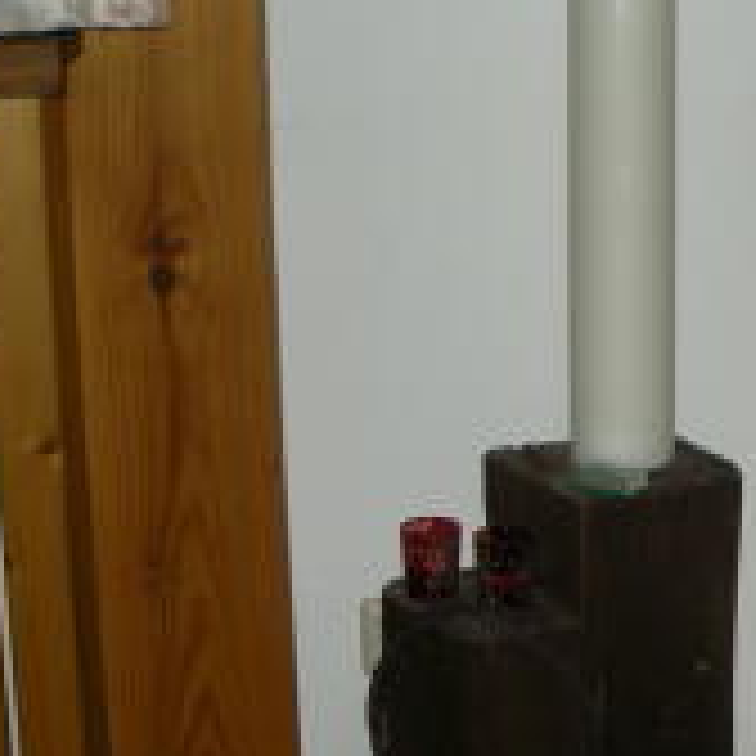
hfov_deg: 18.2
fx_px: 2298
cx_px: 778
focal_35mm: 93
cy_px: 297
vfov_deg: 18.7
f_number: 2.8
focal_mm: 5.7
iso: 55
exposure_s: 1/60
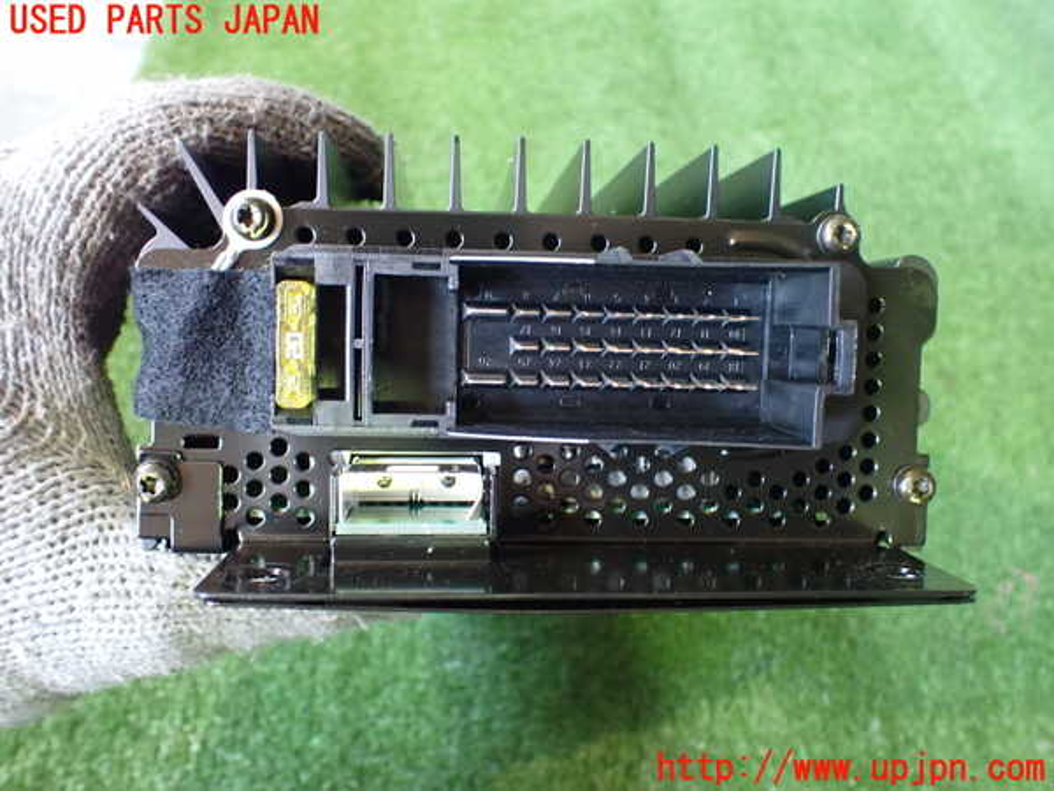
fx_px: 913
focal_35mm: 30
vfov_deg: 46.8
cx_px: 527
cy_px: 396
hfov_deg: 60.0
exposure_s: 1/40
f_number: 2.3
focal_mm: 5.4
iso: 800
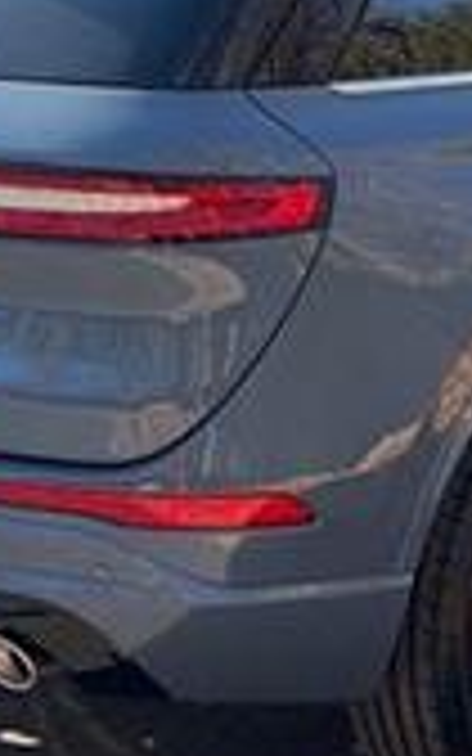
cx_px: 351
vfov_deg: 13.7
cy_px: 297
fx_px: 3149
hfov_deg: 8.6
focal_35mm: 153
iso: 100
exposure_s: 1/1307
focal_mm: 6.76
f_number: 1.78
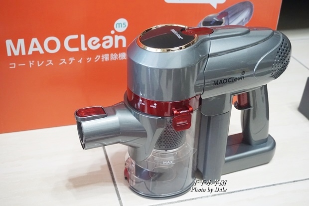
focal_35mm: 50
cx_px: 154
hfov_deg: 40.0
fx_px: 425
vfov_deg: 27.2
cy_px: 103
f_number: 5
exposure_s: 1/60
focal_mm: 33
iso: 3200
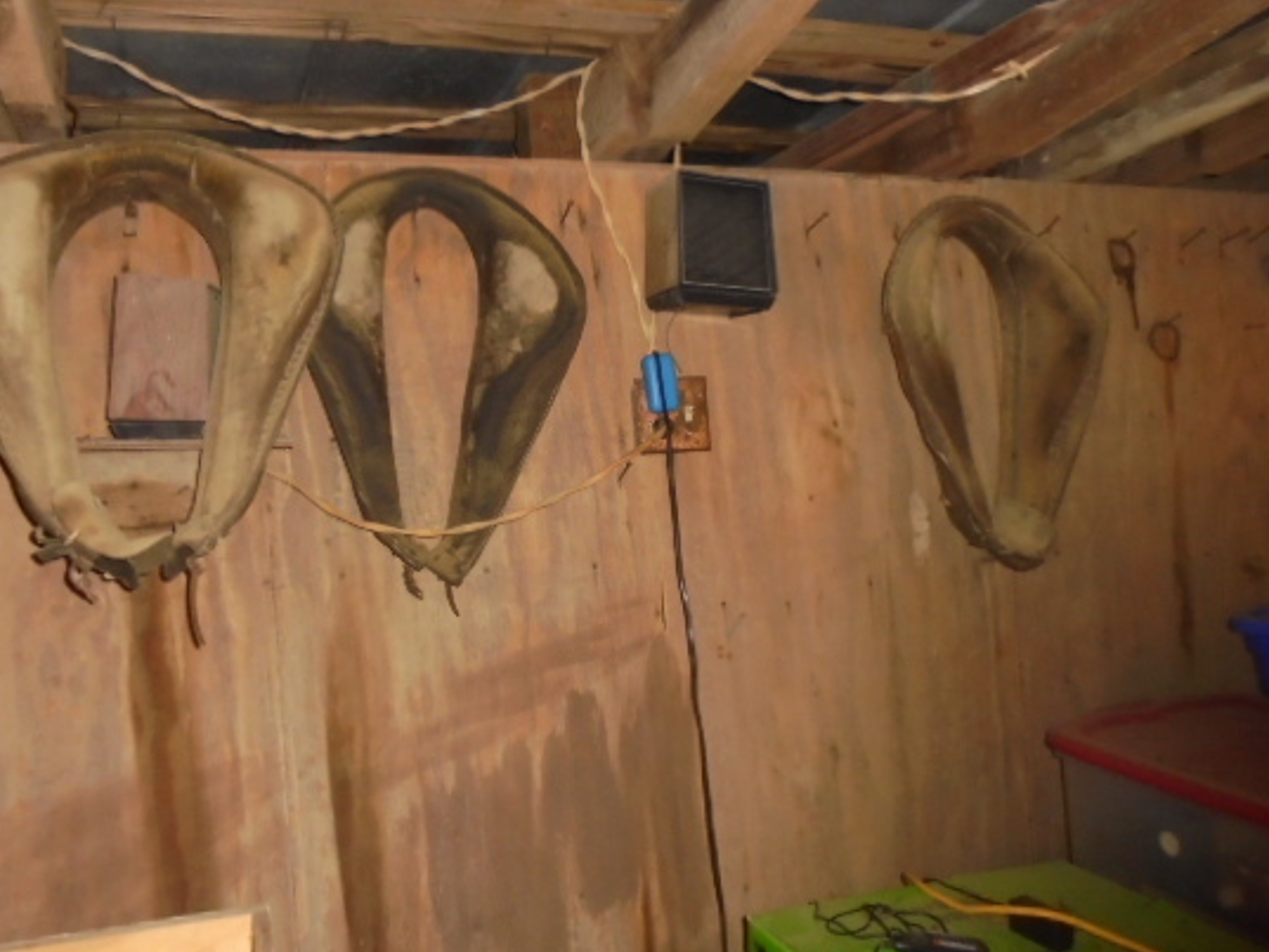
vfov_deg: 45.4
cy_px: 435
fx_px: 1137
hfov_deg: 58.2
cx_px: 574
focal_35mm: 31
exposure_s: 1/30
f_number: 3.5
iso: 400
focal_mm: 4.6
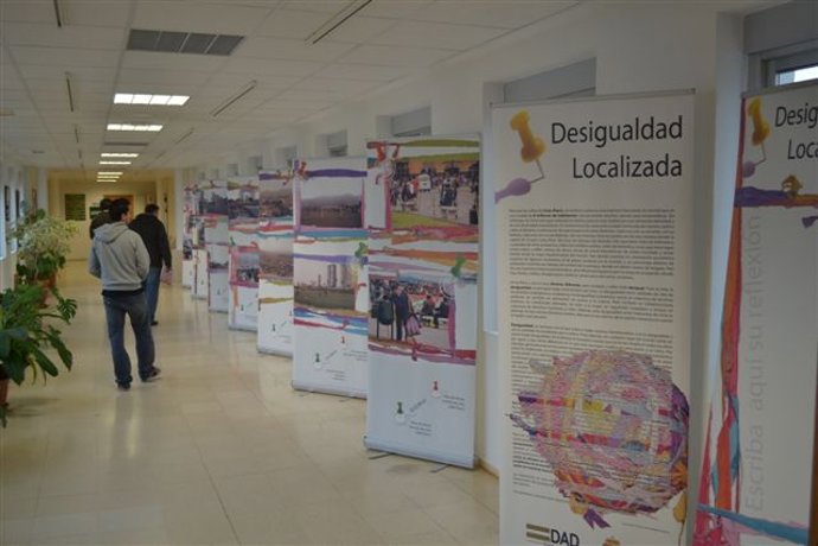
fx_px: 818
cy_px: 273
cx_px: 409
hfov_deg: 53.1
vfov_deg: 36.9
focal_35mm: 36
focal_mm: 24
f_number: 4
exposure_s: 1/60
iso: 400
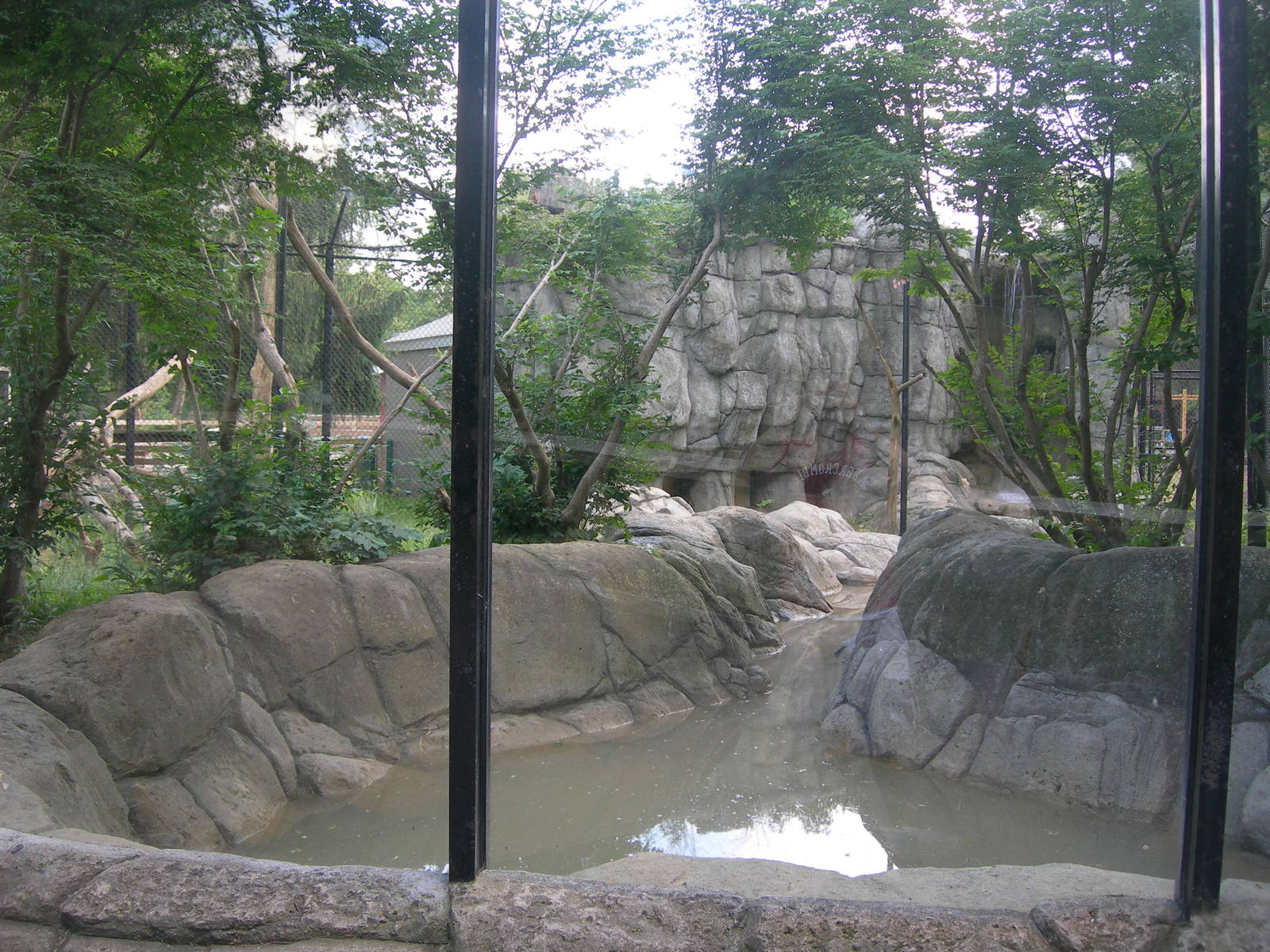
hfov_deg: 49.0
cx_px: 635
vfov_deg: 37.7
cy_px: 476
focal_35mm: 38
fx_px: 1394
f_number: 2.8
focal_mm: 7.8
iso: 50
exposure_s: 1/48.7
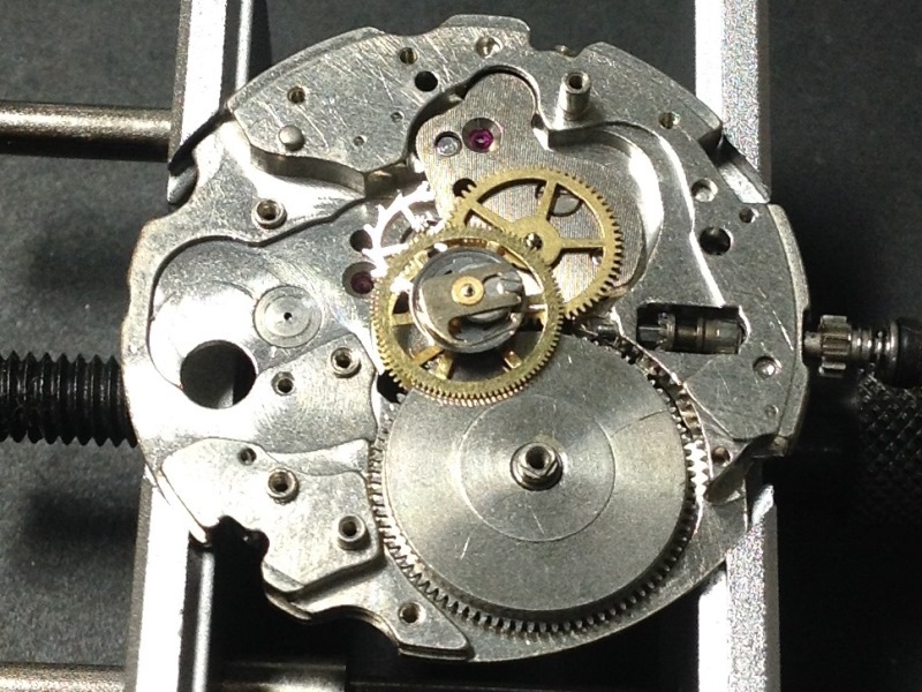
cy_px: 346
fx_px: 932
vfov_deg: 40.7
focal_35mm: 35
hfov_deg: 52.6
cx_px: 461
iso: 100
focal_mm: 4.28
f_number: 2.4
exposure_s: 1/120
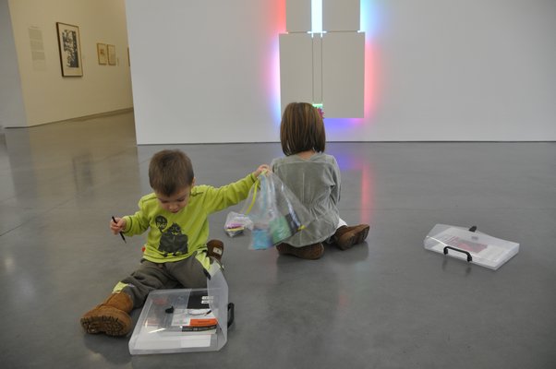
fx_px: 417
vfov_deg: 47.8
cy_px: 184
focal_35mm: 27
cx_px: 278
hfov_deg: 67.4
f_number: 4
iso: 800
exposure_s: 1/60
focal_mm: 18
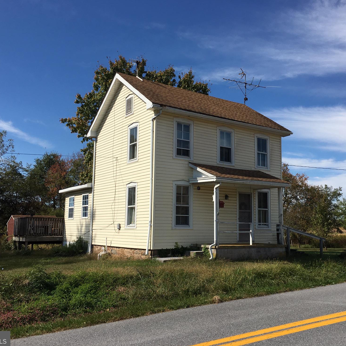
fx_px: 396
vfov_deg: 47.2
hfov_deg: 47.2
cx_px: 189
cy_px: 173
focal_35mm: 35
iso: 25
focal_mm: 4.15
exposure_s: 1/2404
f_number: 2.2
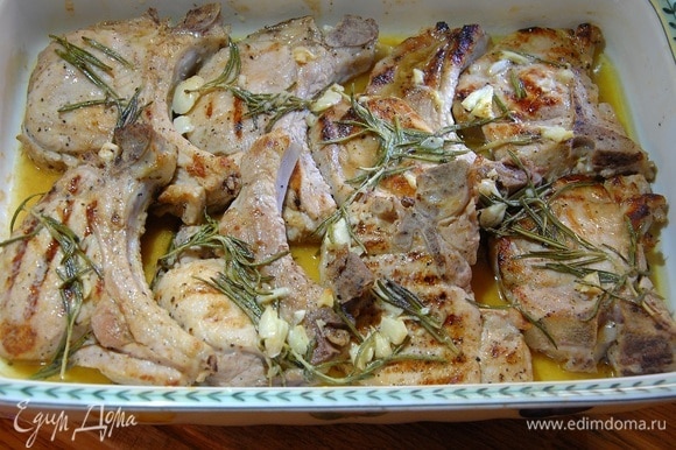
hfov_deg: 33.4
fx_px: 1126
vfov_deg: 22.6
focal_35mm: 60
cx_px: 338
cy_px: 225
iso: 800
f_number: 6.3
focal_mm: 40
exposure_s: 1/50
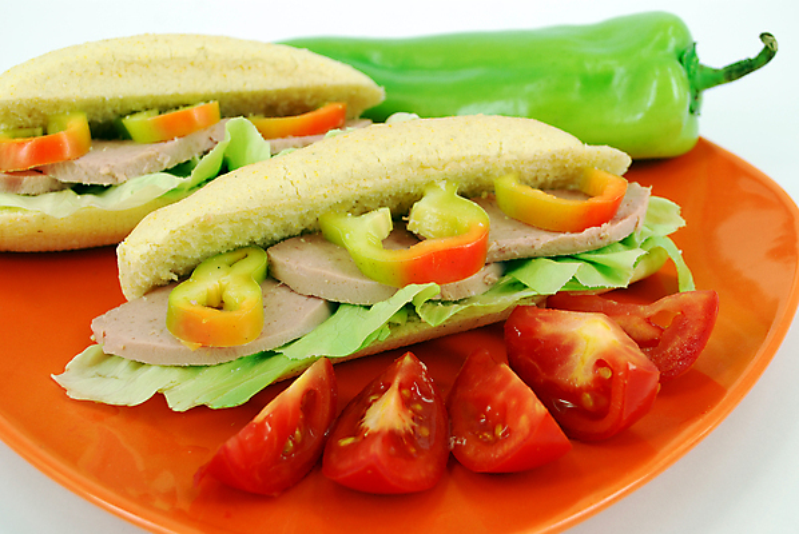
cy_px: 267
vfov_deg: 28.1
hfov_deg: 41.1
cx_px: 400
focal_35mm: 48
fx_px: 1066
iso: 100
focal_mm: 32
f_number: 8
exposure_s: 1/30
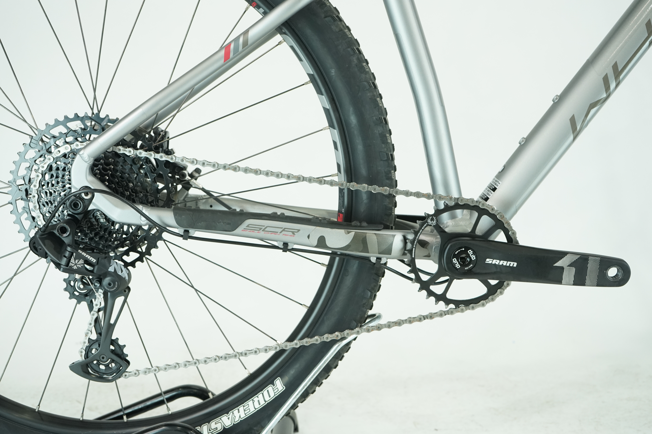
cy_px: 217
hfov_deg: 41.9
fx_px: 851
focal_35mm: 47
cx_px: 326
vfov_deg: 28.6
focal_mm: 47
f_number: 5.6
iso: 1600
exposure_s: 1/200
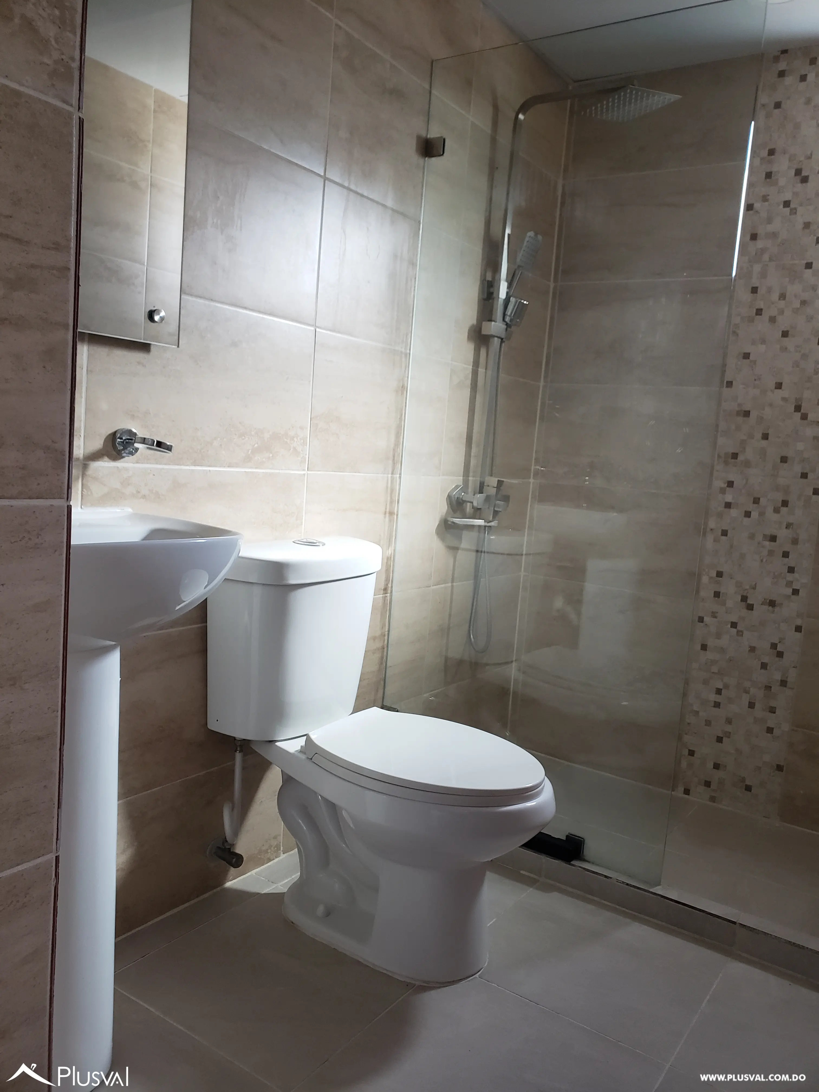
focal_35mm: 26
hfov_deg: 53.1
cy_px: 546
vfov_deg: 67.3
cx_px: 410
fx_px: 820
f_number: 2.4
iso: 200
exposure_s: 1/60
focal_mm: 4.3
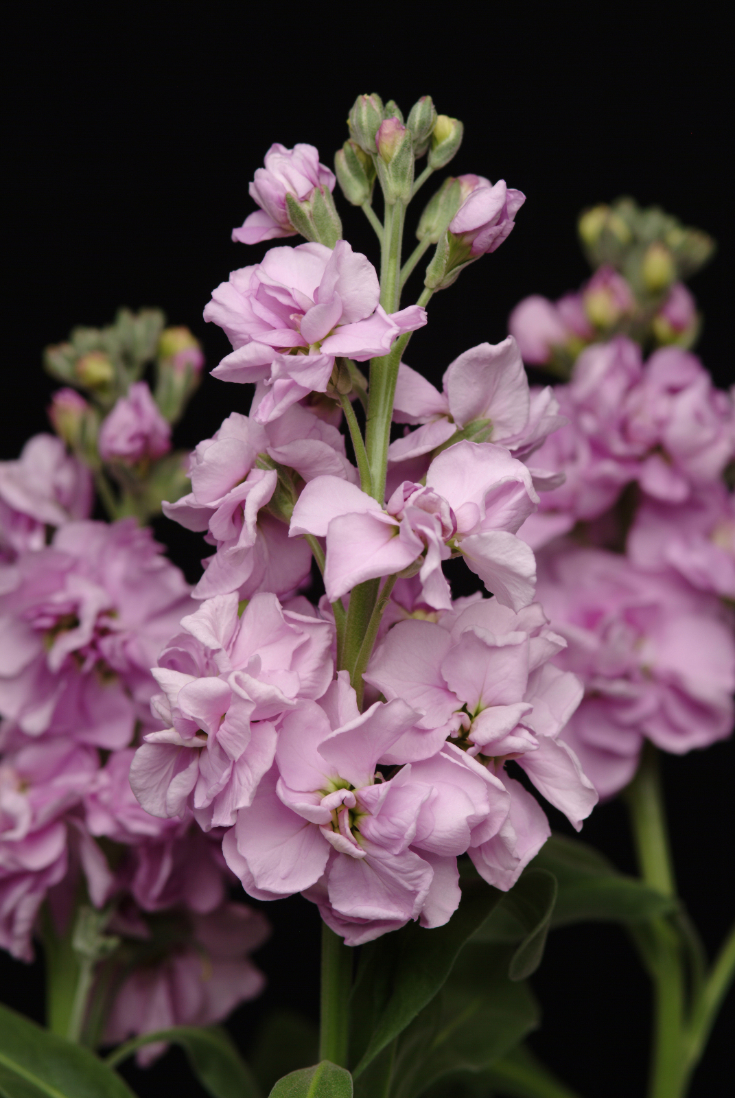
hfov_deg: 8.7
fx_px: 4810
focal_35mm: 158
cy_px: 549
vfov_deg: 13.0
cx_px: 368
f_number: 6.7
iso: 100
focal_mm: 105
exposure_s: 1/60
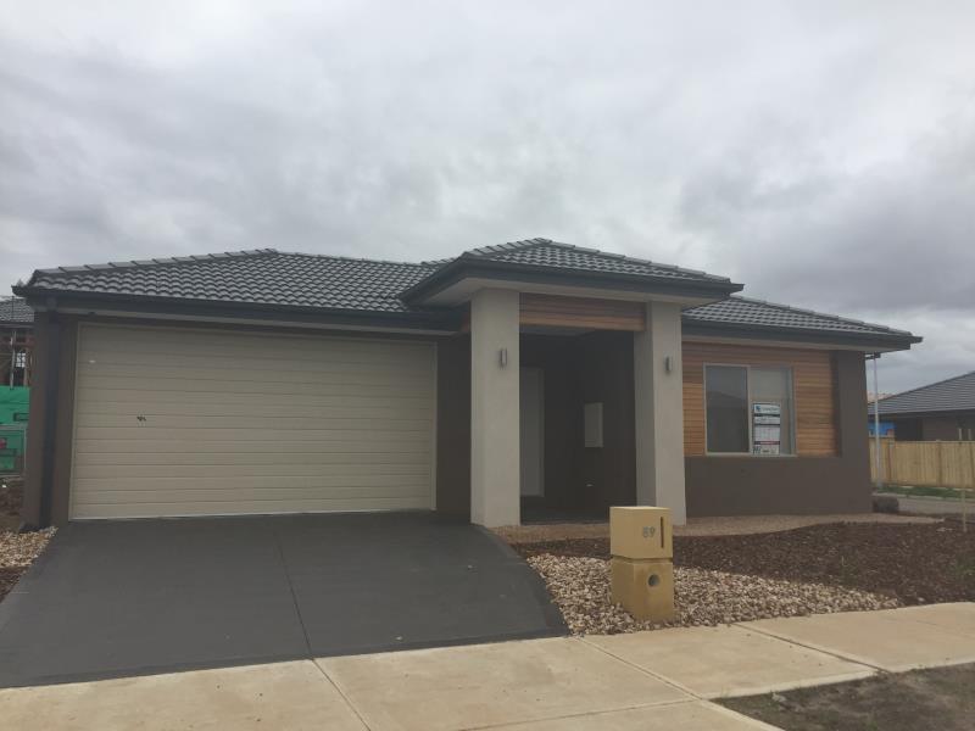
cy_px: 366
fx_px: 817
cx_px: 488
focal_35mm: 29
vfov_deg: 48.2
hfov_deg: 61.7
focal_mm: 4.15
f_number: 2.2
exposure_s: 1/1412
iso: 32
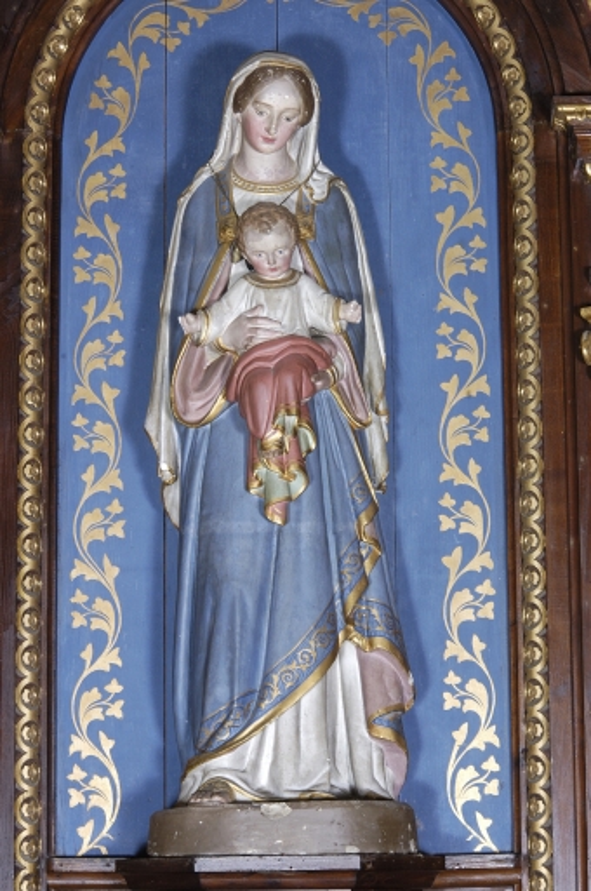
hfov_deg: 13.0
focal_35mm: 105
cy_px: 446
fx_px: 2592
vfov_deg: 19.5
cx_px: 296
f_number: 8
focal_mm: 70
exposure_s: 1/30
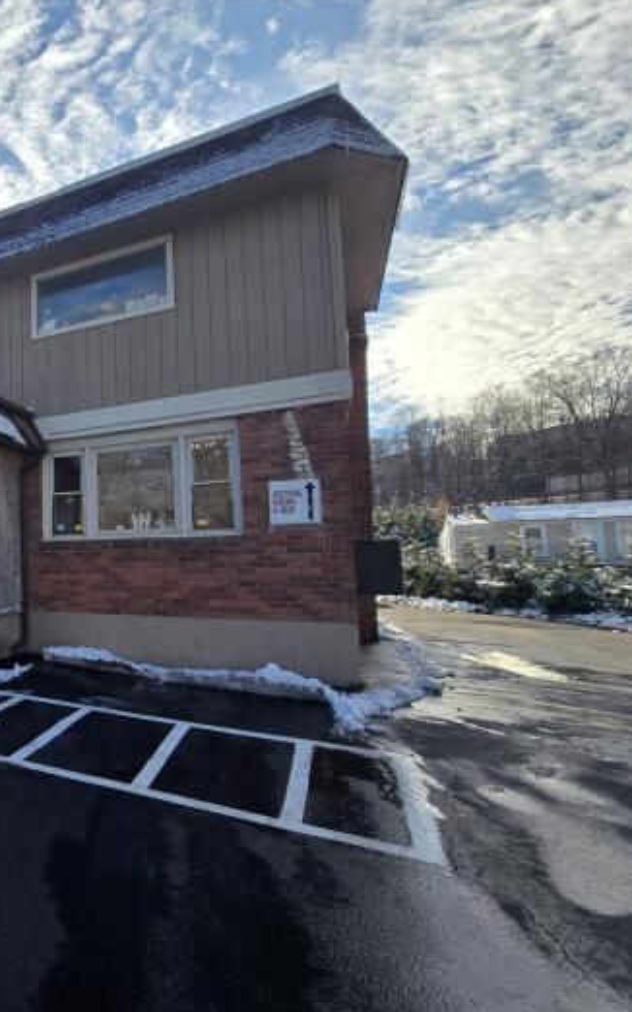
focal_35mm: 19
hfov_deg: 47.8
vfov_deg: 88.0
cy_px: 518
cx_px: -39
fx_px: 524
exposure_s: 1/2308
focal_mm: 2.2
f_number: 2.2
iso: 50
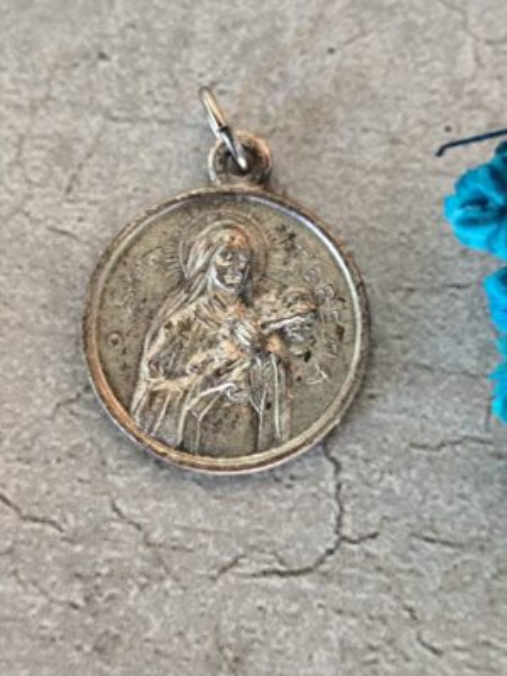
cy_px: 338
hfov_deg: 15.9
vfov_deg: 21.1
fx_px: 1816
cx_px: 254
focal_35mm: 93
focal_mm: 6.19
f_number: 1.65
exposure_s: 1/25
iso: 320
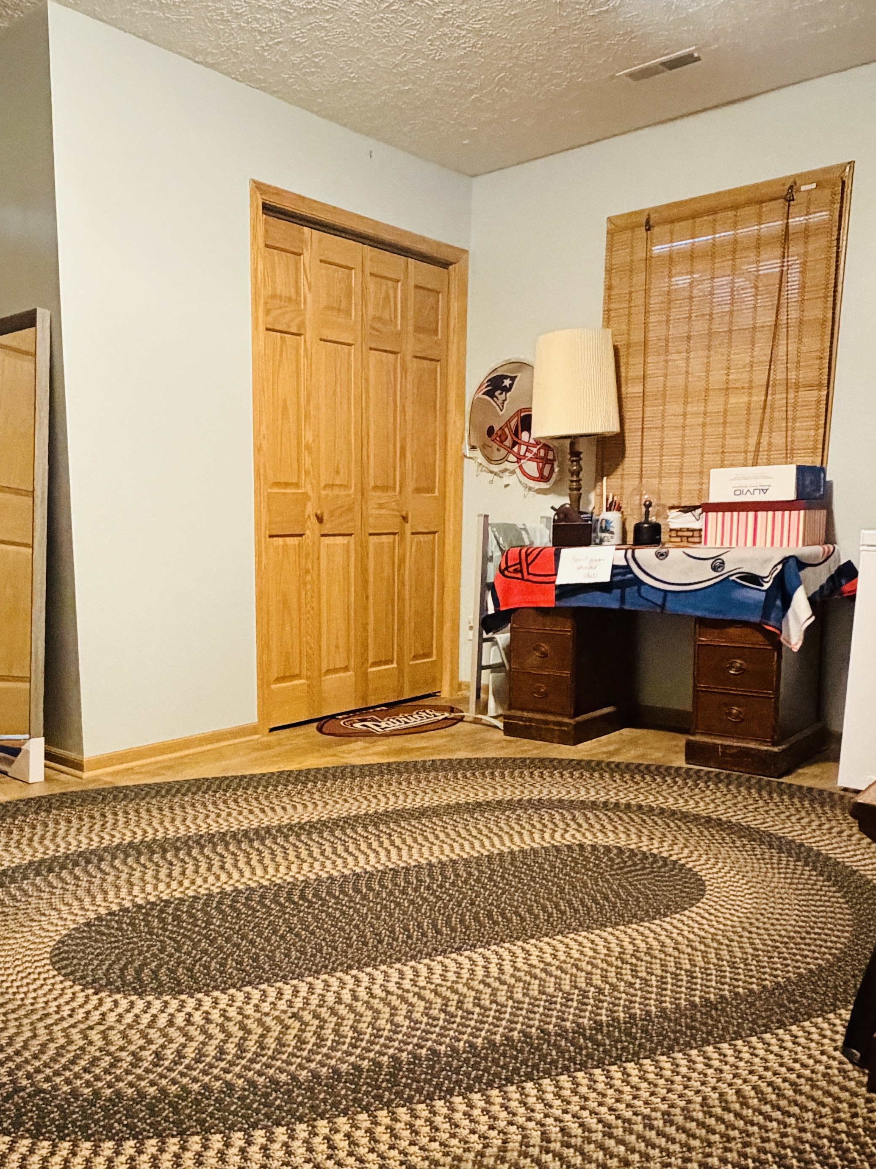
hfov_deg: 47.9
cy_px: 684
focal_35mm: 29
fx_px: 979
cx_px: 341
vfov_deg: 61.3
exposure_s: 1/60
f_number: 2.2
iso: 1250
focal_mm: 2.22
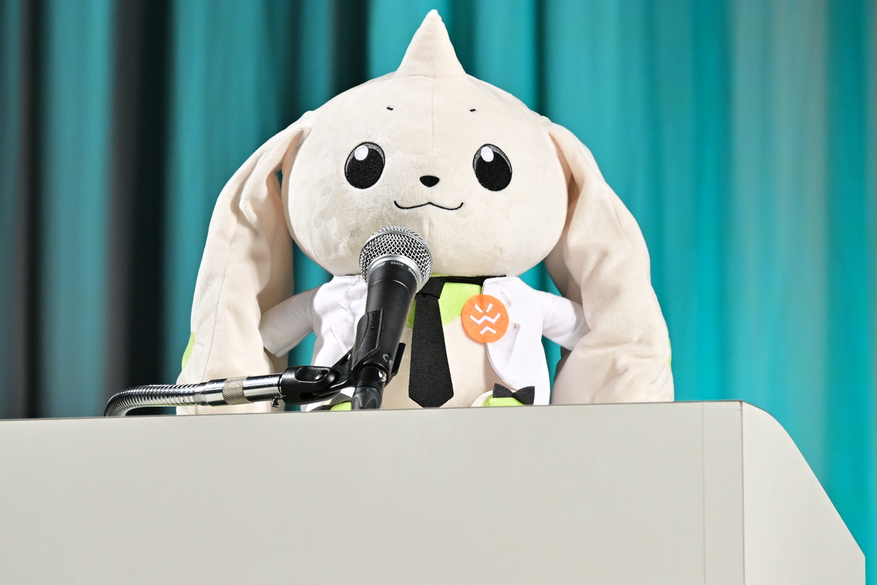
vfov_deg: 4.1
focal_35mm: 332
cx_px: 412
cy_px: 296
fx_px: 8089
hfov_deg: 6.2
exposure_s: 1/250
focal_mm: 200
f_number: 6.3
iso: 1250
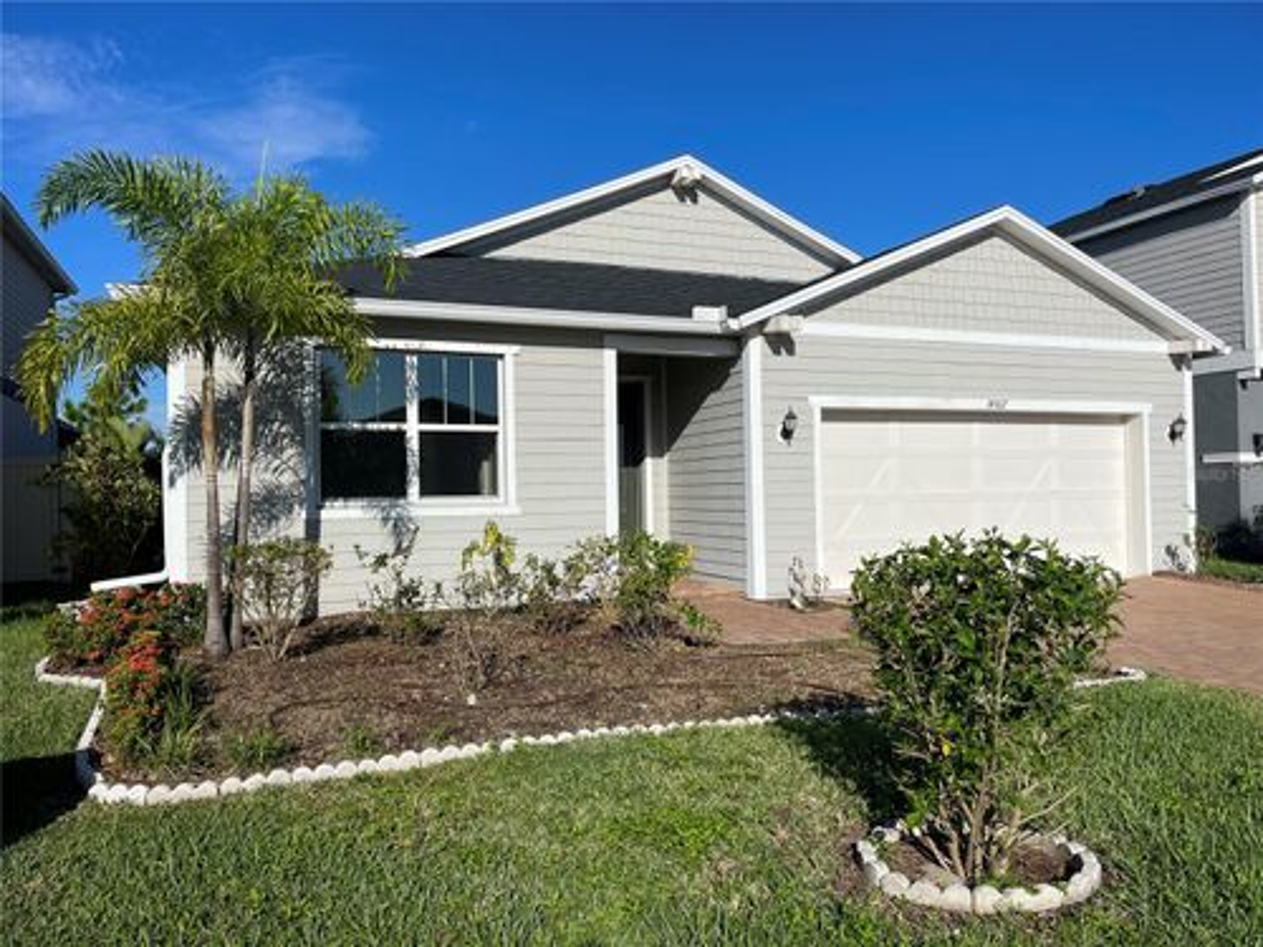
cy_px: 474
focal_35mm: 25
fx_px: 912
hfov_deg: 69.4
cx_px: 632
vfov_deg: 54.9
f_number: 1.6
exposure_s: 1/7937
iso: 32
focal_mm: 5.1
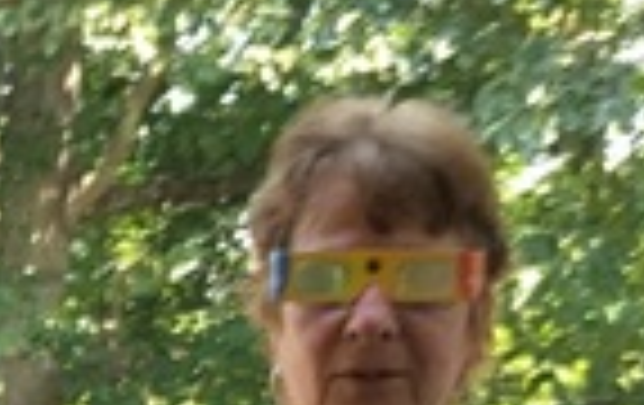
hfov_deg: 13.7
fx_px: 2620
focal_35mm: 149
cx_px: -90
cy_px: 693
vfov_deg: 8.5
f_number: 1.8
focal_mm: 3.99
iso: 32
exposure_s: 1/120
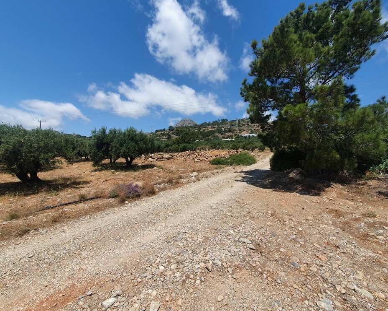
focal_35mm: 14
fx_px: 161
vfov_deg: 88.0
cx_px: 201
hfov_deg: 100.7
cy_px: 153
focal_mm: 1.8
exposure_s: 1/1380
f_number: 2.2
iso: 50
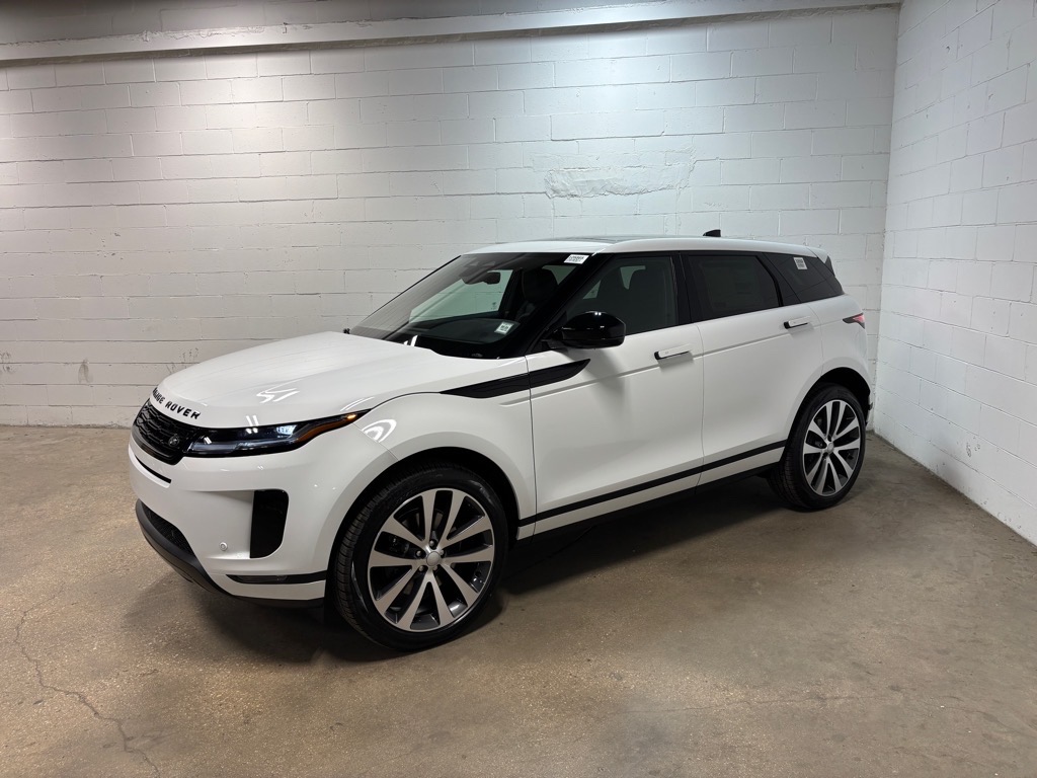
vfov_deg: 53.1
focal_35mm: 26
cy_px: 389
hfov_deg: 67.3
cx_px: 518
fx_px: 779
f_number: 1.6
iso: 50
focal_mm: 5.96
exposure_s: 1/378
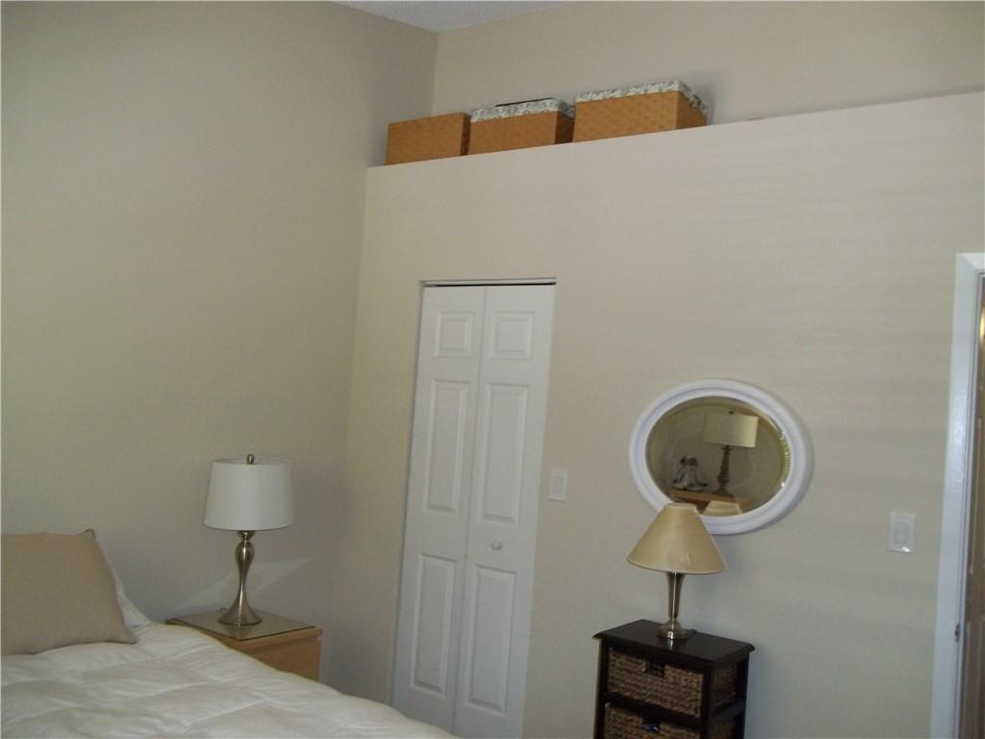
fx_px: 911
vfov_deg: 44.2
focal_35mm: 32
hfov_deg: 56.8
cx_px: 492
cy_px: 370
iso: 160
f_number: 2.9
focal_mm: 5.7
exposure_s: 1/30
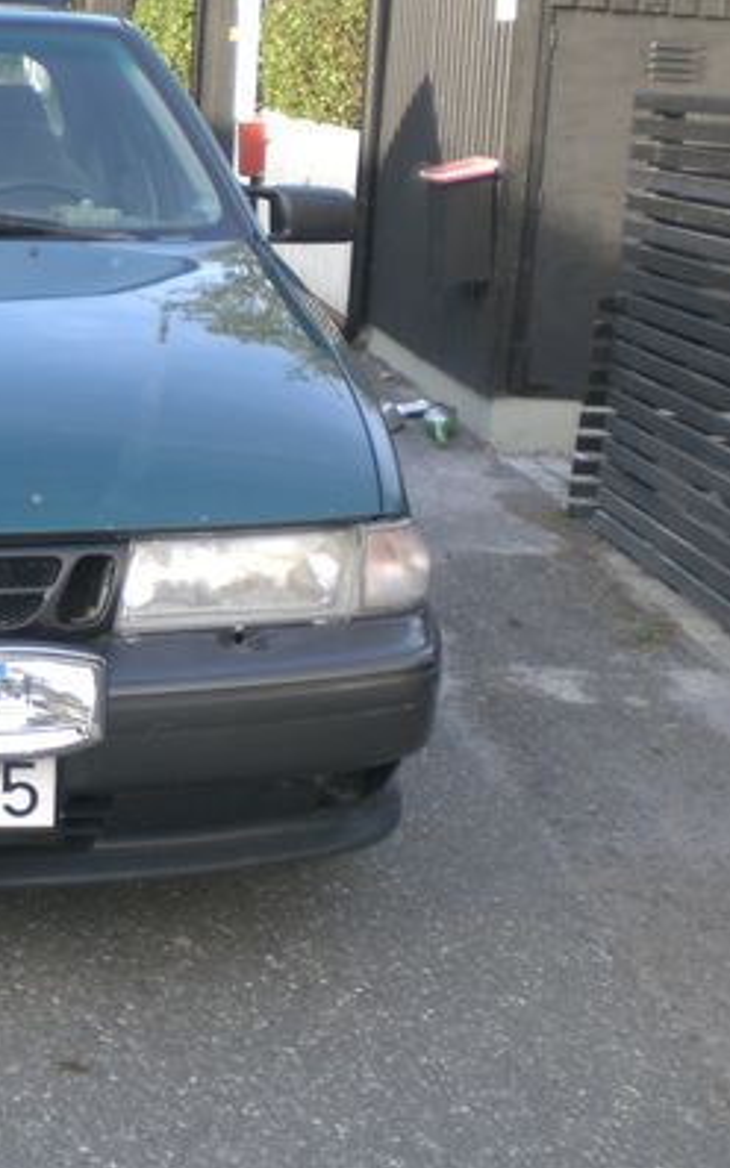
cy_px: 512
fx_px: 2070
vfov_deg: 31.5
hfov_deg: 19.0
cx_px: -118
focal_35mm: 65
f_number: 3.1
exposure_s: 1/250
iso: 100
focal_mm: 6.3
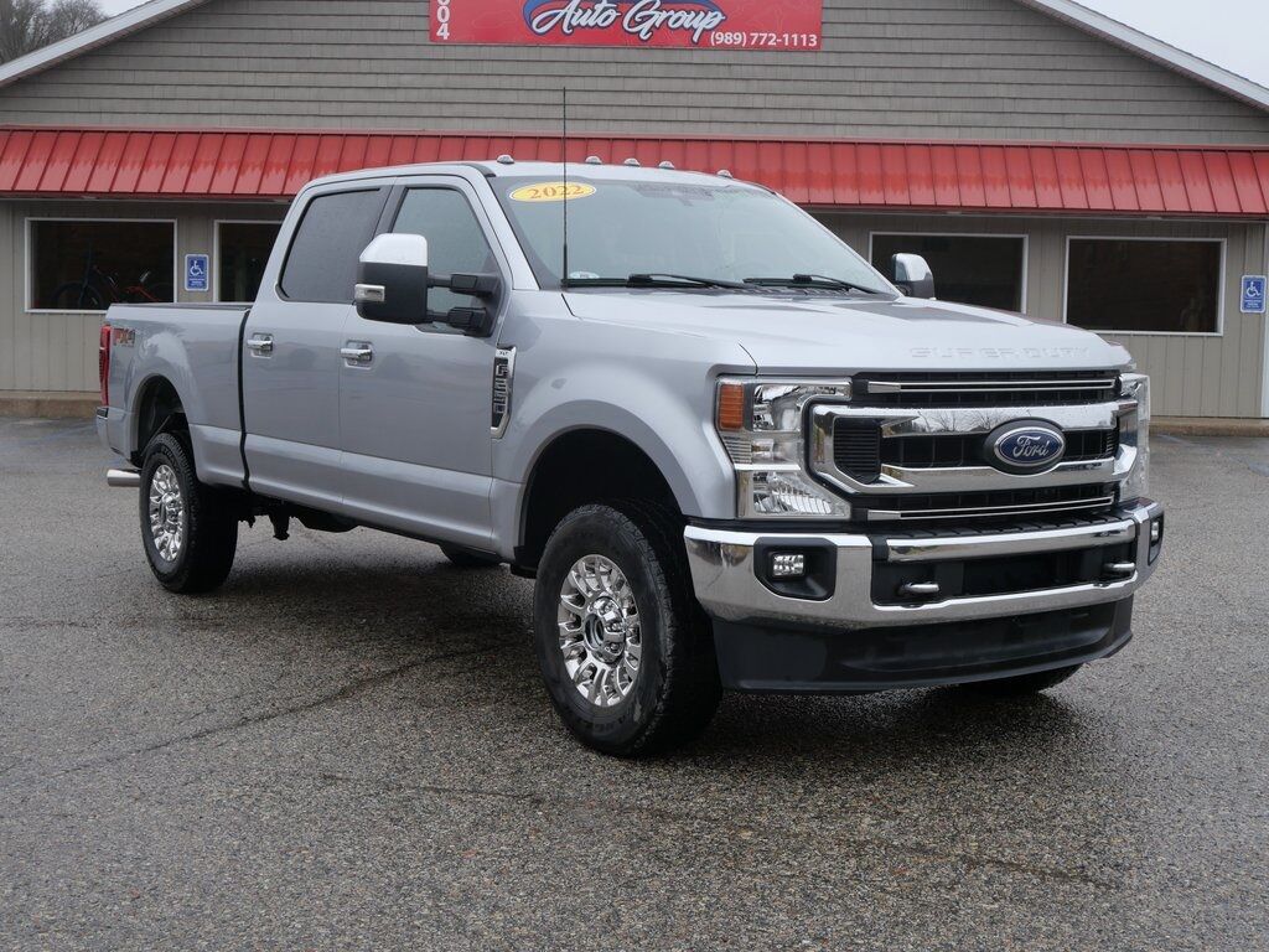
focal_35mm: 50
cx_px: 634
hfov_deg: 38.2
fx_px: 1833
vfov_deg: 29.1
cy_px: 476
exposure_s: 1/125
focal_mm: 25
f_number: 5.6
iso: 200
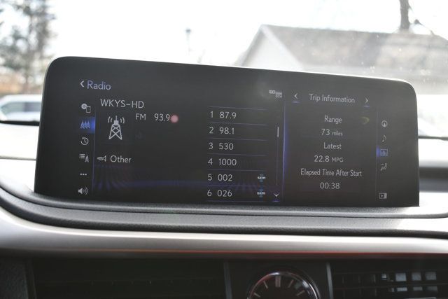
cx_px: 224
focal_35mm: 45
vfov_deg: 29.9
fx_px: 560
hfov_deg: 43.6
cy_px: 150
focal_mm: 30
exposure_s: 1/250
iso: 400
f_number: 5.6
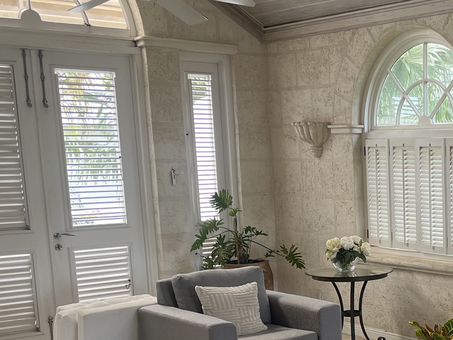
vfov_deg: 22.8
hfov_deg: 28.2
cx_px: 489
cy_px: 300
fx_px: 824
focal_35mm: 63
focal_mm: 5.1
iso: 64
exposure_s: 1/124
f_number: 1.6
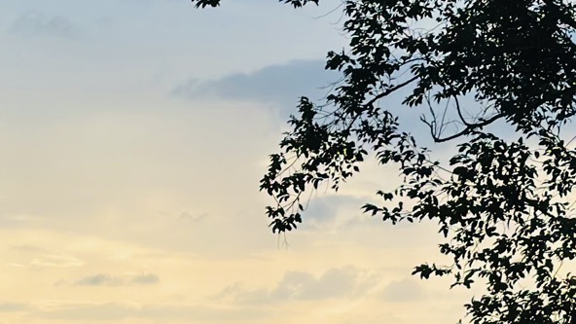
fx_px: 2428
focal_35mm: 159
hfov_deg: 13.5
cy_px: 368
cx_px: 167
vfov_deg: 7.6
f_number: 1.78
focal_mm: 6.86
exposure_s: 1/1030
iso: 80
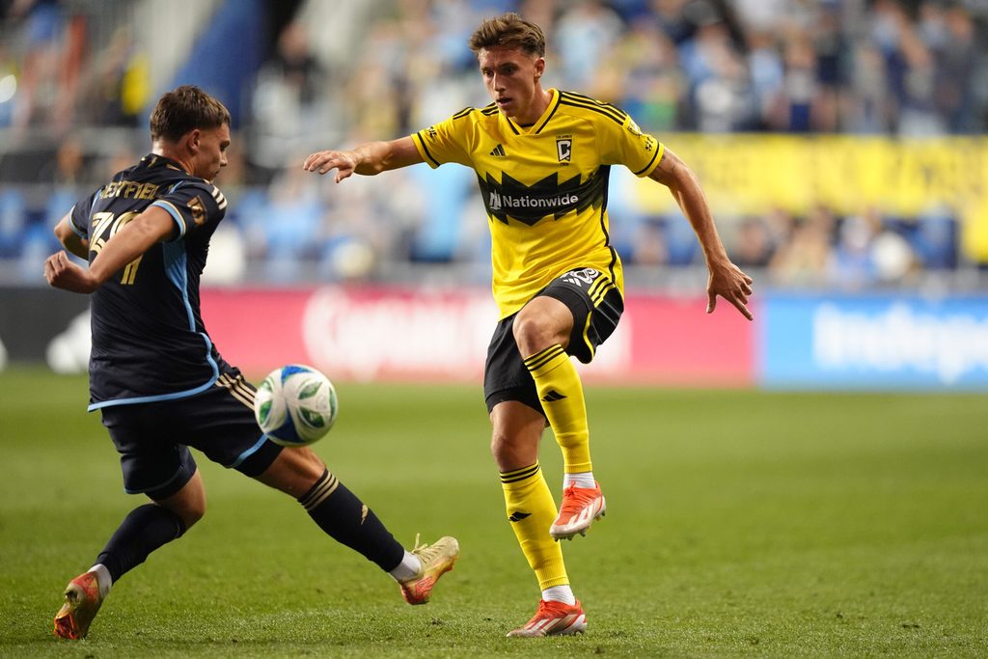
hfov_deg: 5.2
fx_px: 10979
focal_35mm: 400
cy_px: 330
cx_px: 494
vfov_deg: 3.4
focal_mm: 400
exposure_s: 1/1250
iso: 5000
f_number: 2.8
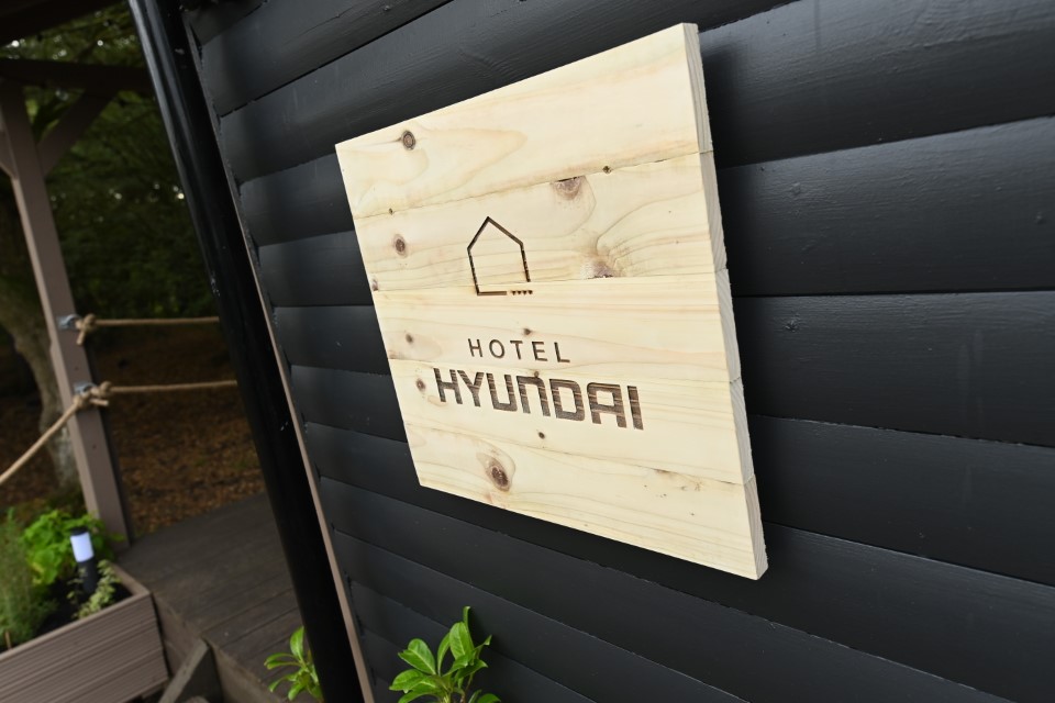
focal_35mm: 24
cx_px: 528
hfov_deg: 73.7
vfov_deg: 53.1
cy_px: 352
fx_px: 703
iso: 500
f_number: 5.6
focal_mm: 24
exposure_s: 1/250
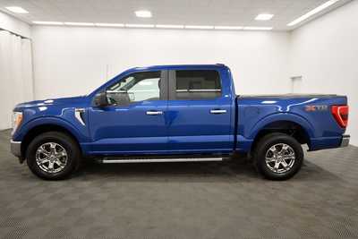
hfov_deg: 71.5
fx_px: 249
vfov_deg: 51.3
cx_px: 179
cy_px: 120
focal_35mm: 25
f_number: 5.3
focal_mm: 17
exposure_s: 1/160
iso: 800
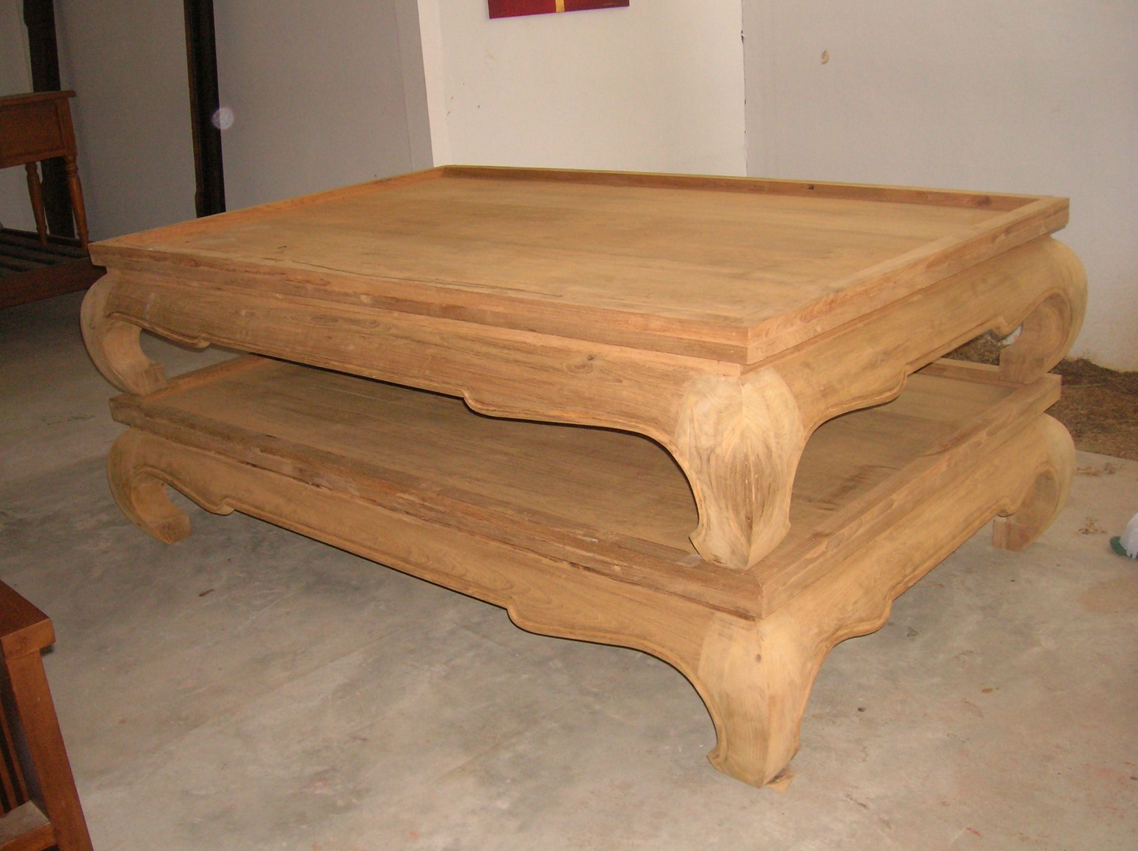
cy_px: 426
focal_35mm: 36
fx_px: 1183
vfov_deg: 39.6
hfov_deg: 51.4
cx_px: 569
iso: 167
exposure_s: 1/60.1
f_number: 2.9
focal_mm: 6
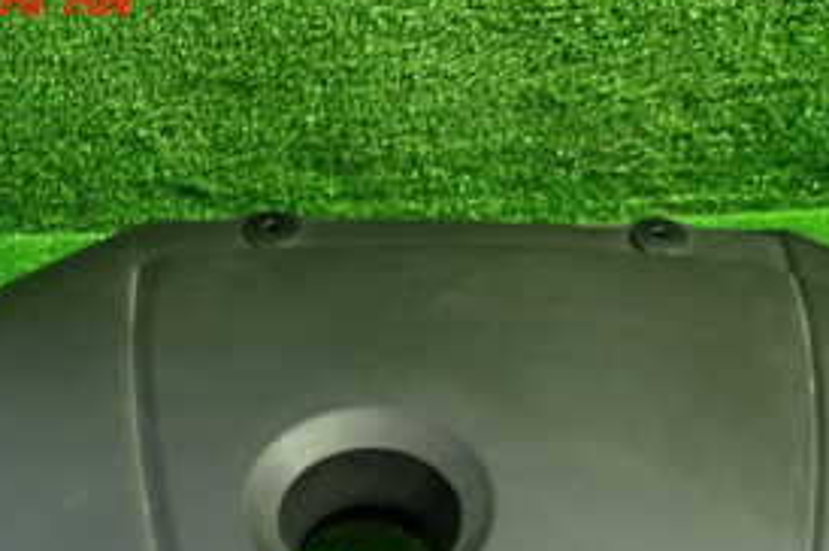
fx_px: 1311
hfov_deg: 35.0
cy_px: 639
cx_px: 487
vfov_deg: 22.1
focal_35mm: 57
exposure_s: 1/30
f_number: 2
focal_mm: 4.5
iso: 400
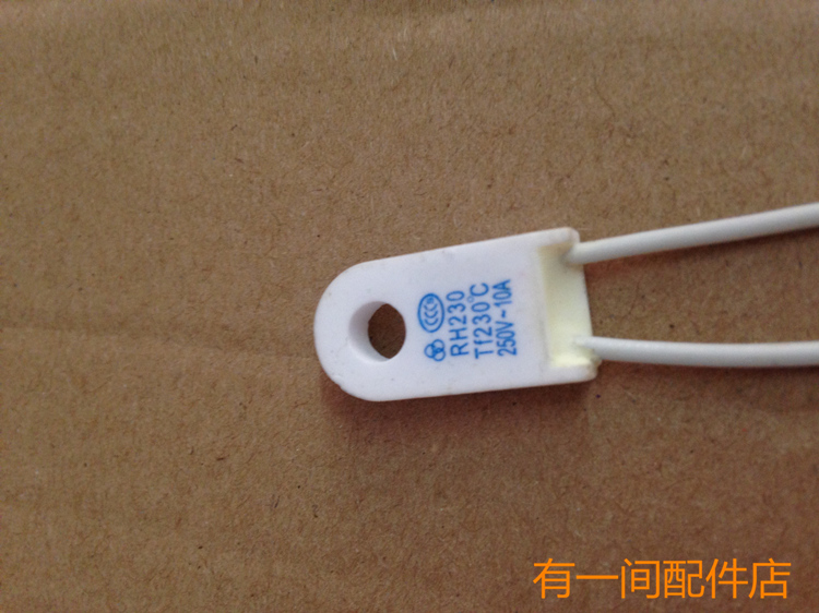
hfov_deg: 55.4
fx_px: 781
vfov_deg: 42.9
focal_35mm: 33
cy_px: 306
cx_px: 410
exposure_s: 1/20
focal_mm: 4.12
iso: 160
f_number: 2.4
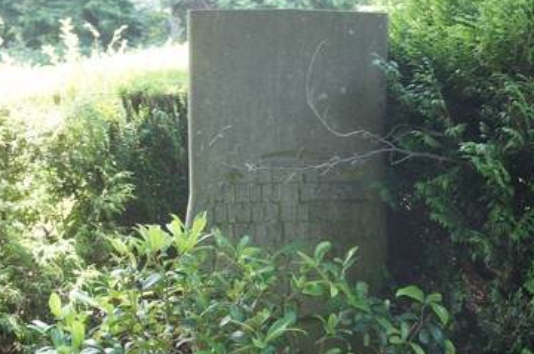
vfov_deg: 29.2
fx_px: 681
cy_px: 163
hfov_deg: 42.8
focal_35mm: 46
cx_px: 277
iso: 1600
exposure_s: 1/250
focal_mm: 24
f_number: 4
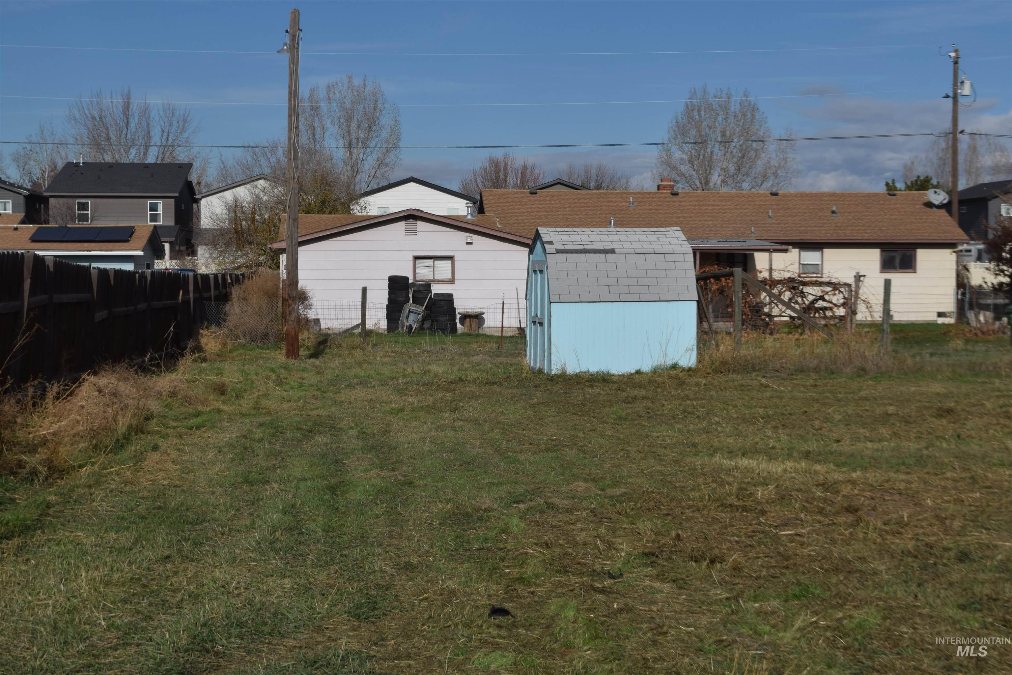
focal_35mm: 66
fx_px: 1855
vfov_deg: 20.6
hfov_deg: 30.5
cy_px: 338
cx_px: 506
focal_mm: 44
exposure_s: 1/500
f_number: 11
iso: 100
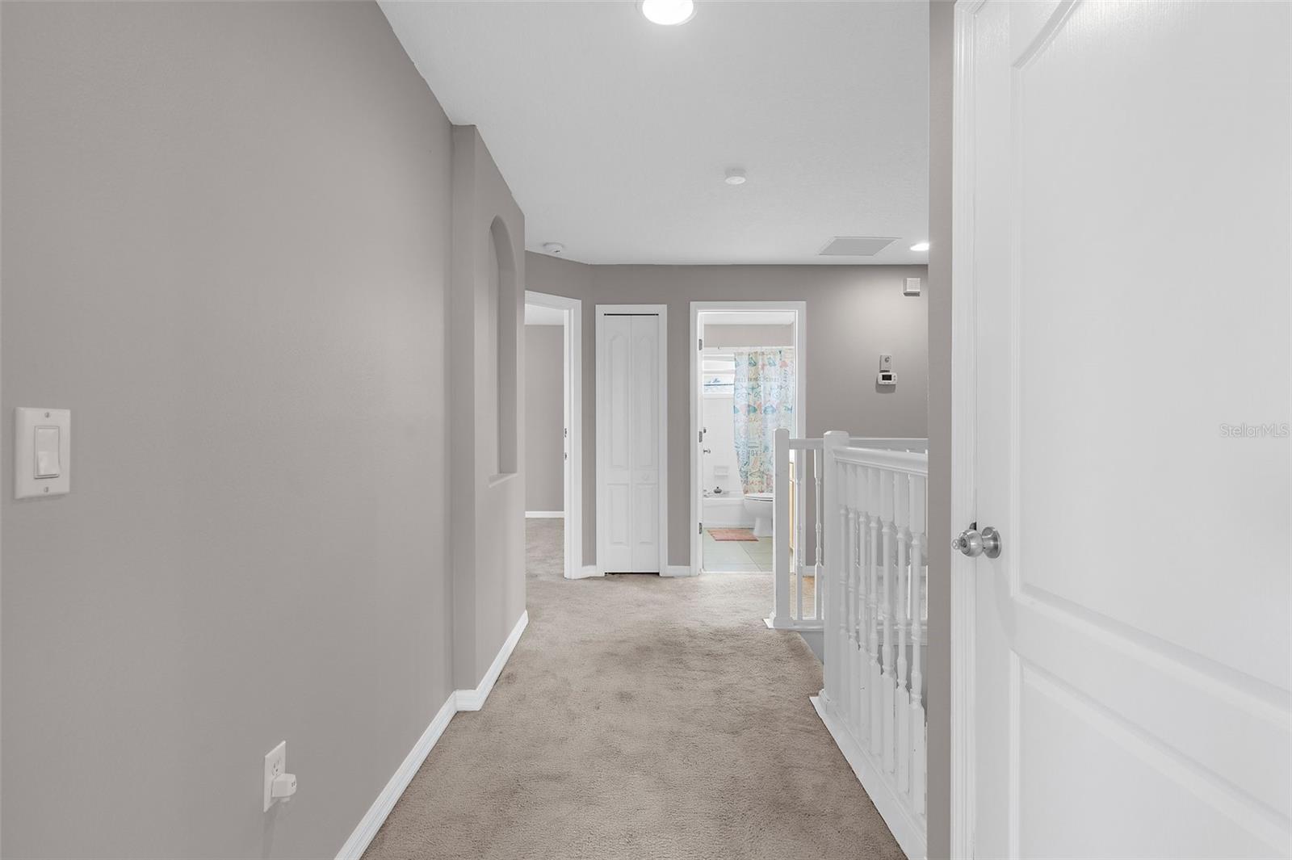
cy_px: 430
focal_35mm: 16
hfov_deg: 96.8
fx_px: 574
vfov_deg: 73.7
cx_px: 646
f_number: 8
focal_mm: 16
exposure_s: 1/3
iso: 400
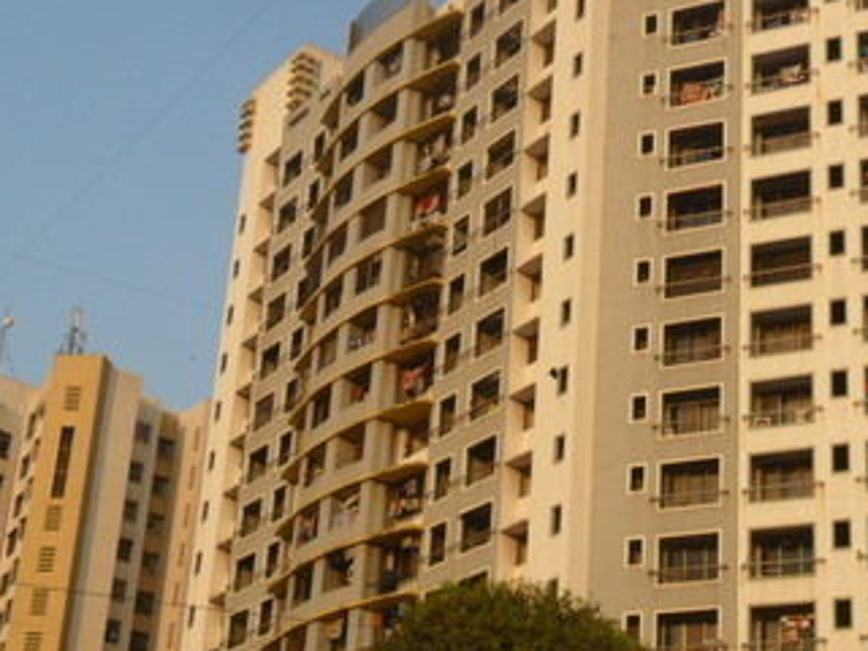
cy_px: 361
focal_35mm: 74
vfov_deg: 19.9
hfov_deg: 26.3
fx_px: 1856
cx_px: 491
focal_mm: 6.6
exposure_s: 1/500
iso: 100
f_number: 4
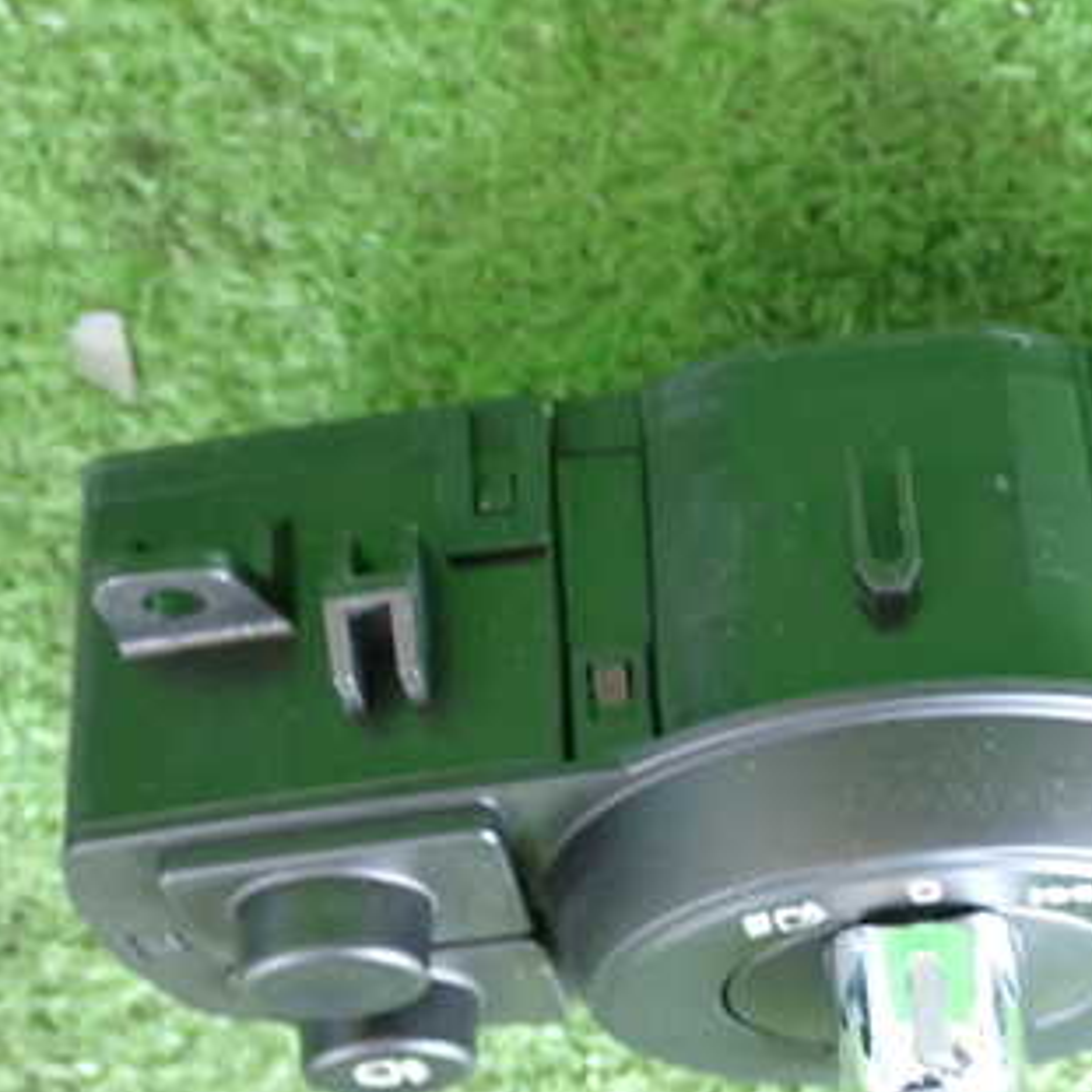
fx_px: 2677
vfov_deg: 23.1
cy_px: 562
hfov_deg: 22.8
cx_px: 853
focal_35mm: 75
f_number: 2.9
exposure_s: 1/40
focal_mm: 7.84
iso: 800
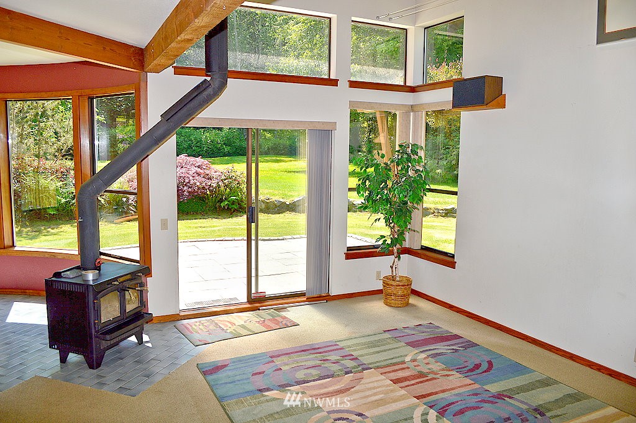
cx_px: 318
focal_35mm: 27
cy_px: 212
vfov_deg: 47.9
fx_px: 477
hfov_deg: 67.4
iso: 100
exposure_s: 1/125
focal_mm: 18
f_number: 5.6
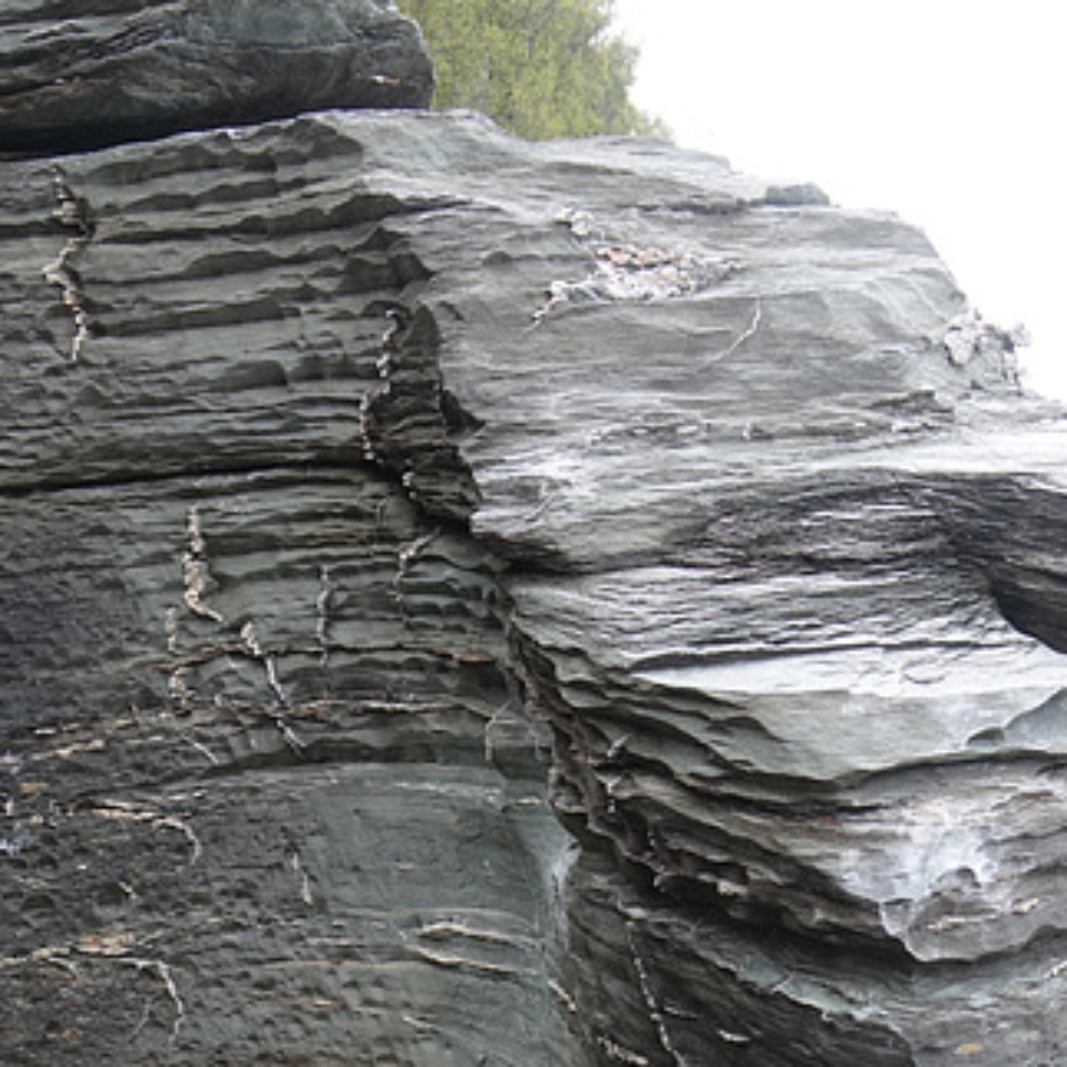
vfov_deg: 31.4
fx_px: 1674
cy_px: 1173
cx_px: 527
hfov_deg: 35.4
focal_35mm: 48
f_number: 3.2
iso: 100
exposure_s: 1/80
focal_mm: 8.83
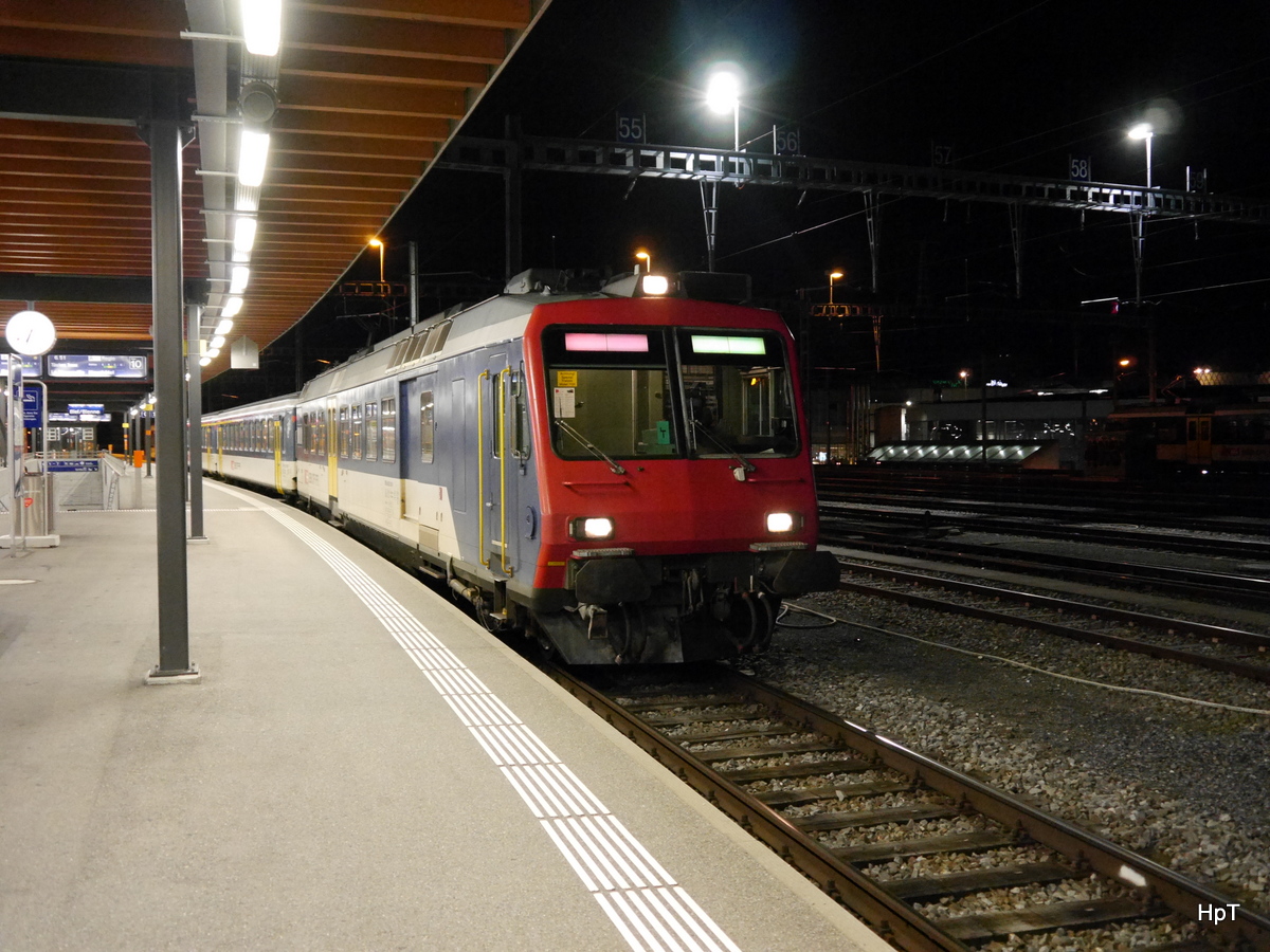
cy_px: 476
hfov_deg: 51.4
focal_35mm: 36
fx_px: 1321
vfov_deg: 39.7
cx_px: 635
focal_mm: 18
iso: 3200
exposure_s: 1/30
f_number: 4.1
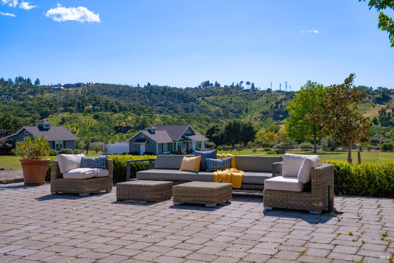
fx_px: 460
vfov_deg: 31.9
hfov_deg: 46.4
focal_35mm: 42
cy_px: 132
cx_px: 197
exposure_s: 1/200
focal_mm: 42
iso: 100
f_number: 9
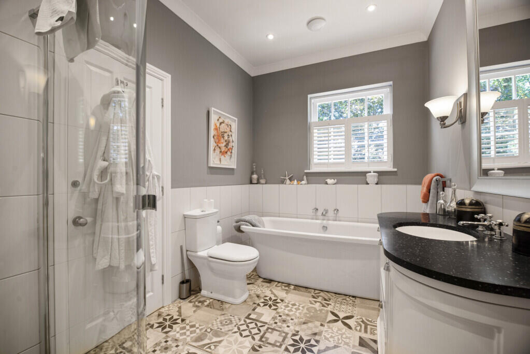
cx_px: 265
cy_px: 177
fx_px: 221
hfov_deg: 100.4
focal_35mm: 15
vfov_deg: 77.4
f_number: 8
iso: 100
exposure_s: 1/8
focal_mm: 15
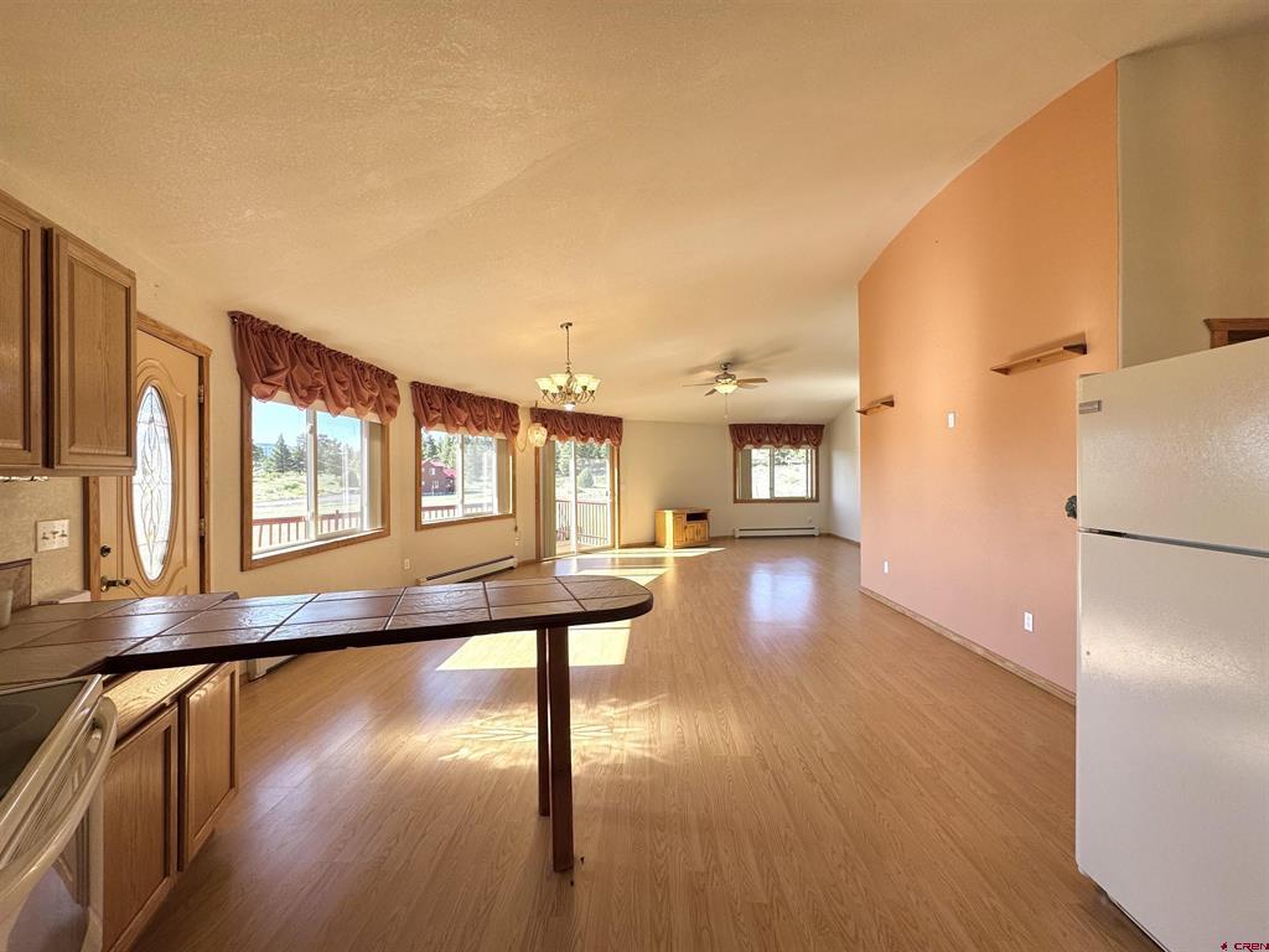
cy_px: 476
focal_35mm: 14
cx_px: 634
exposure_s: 1/250
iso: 40
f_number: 2.2
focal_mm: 2.22
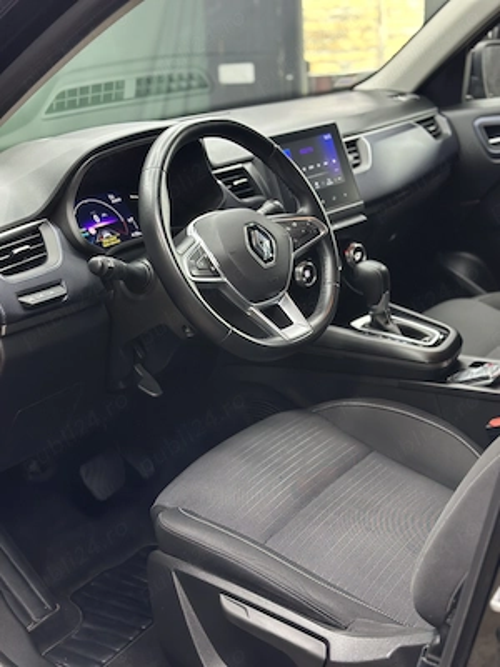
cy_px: 334
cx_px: 250
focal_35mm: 48
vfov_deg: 39.7
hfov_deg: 30.3
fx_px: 924
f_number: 1.78
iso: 250
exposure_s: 1/50
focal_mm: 6.86
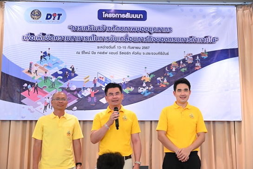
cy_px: 84
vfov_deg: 23.4
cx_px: 126
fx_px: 407
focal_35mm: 58
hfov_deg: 34.5
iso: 9000
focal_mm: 58
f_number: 4
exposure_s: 1/250
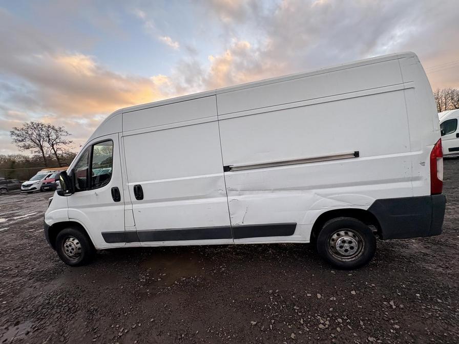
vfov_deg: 85.7
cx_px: 230
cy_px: 172
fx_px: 186
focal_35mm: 14
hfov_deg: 102.1
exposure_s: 1/99
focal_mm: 2.22
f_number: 2.2
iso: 50
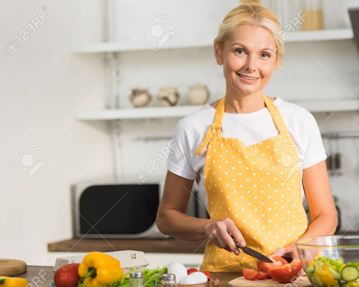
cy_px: 148
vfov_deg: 13.5
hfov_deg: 16.8
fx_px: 1211
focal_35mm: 114
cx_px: 221
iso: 250
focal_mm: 95
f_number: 3.5
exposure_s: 1/200
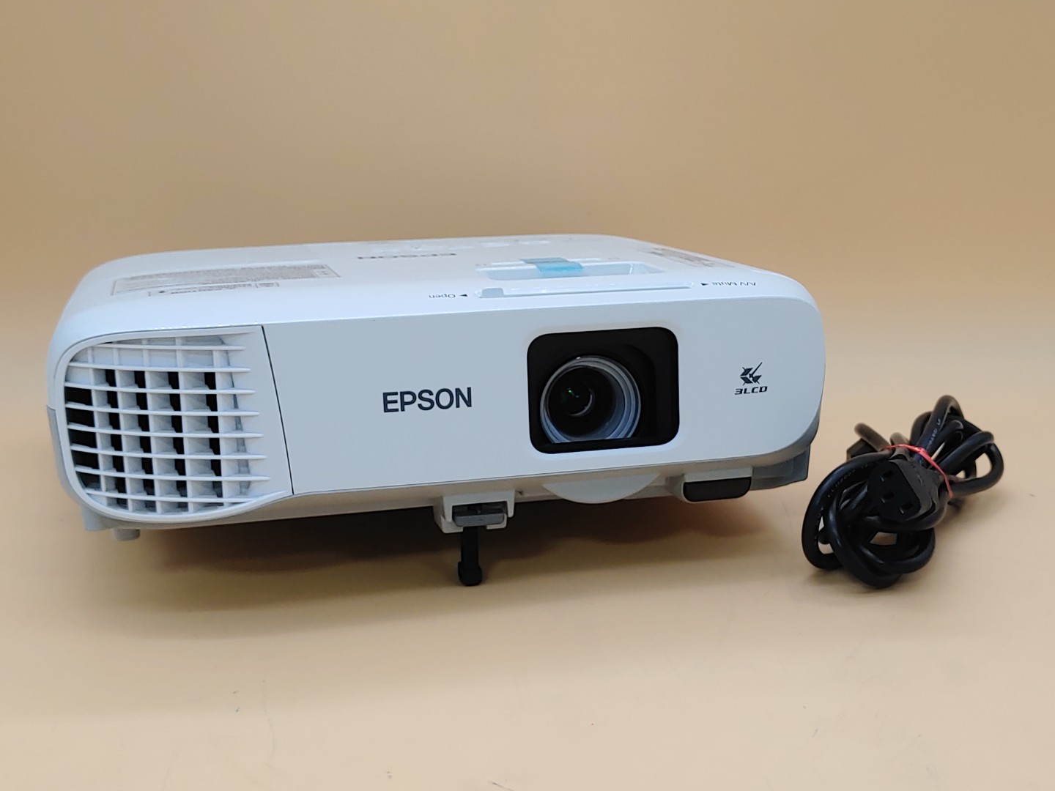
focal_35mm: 49
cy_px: 396
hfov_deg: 38.9
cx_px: 528
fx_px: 1493
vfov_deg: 29.7
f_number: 1.8
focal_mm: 4.36
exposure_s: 1/120
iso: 50
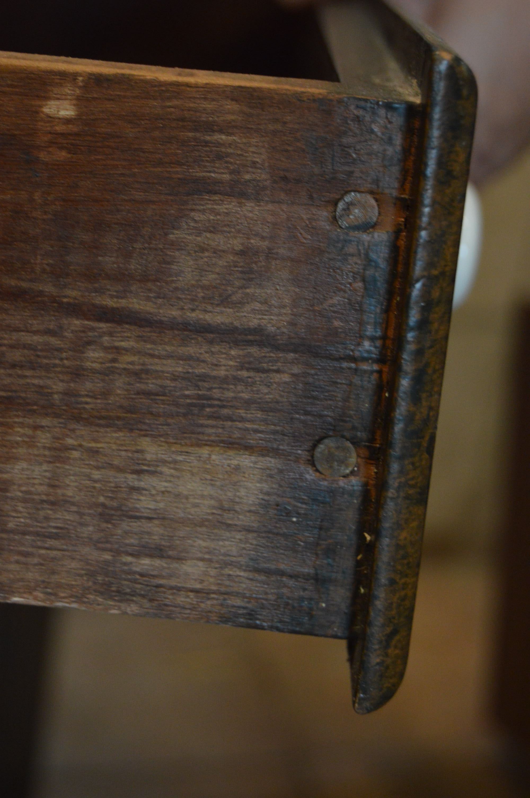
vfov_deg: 24.6
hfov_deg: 16.5
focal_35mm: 82
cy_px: 399
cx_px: 265
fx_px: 1825
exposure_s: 1/50
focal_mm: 55
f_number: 6.3
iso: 1600
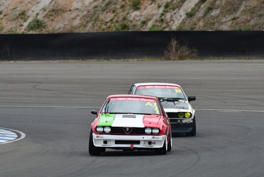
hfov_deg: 3.3
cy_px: 88
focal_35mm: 630
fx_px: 4621
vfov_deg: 2.2
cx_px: 132
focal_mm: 420
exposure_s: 1/640
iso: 500
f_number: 10
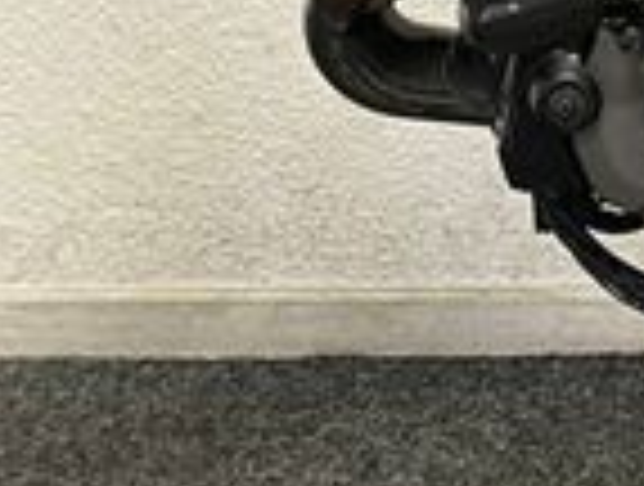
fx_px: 2164
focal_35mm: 116
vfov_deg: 11.7
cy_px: -450
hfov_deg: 15.7
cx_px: 928
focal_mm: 5.1
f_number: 1.6
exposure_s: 1/33
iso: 400
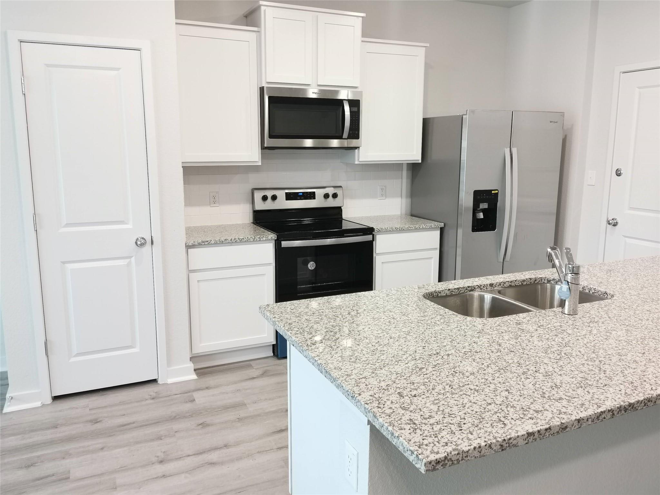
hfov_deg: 63.4
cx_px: 330
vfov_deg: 49.7
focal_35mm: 28
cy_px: 248
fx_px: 534
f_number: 1.6
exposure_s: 1/60
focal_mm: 5.56
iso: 160
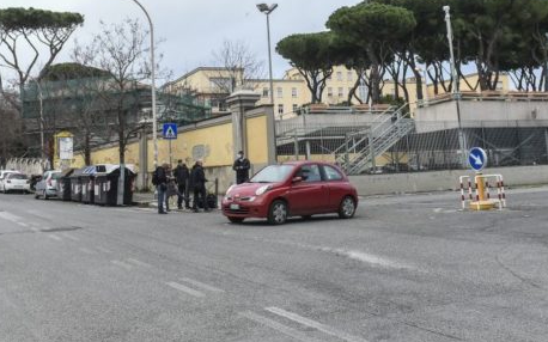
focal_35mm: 41
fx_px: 612
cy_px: 61
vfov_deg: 30.4
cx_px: 235
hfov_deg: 48.1
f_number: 5
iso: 320
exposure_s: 1/160
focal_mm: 24
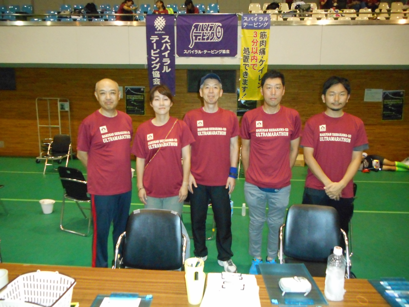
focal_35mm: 25
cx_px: 204
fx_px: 295
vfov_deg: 54.9
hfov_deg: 69.4
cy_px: 154
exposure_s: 1/25
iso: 1000
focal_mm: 4.5
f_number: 3.7
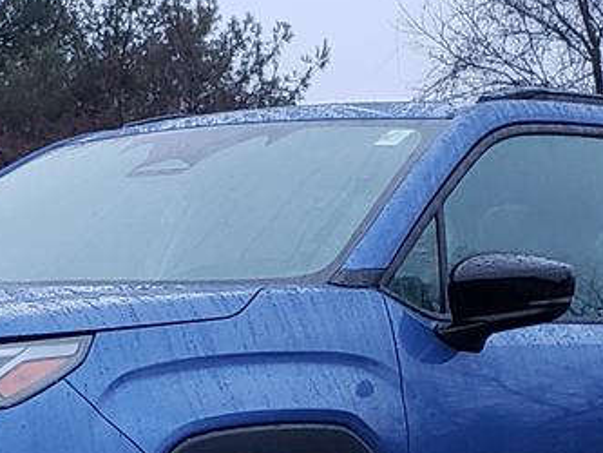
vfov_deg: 18.1
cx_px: 190
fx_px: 1394
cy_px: 437
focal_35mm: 80
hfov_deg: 24.3
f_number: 1.5
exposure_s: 1/50
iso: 160
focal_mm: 4.3
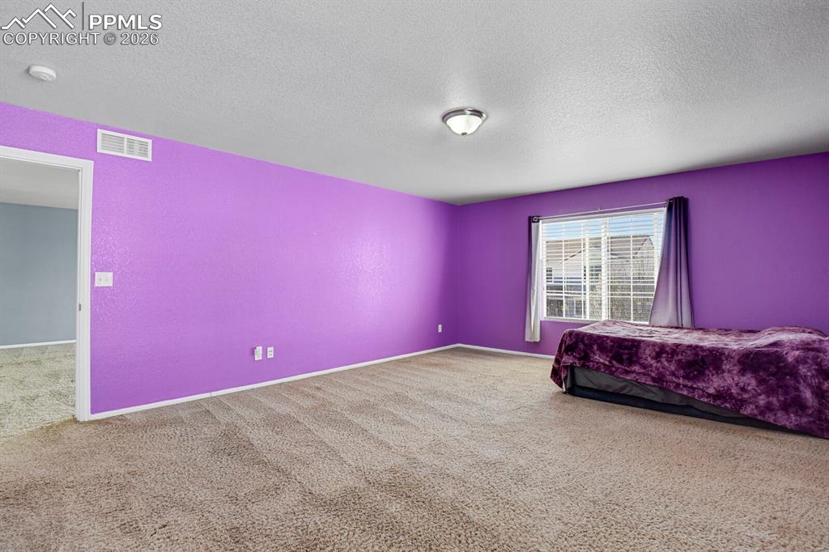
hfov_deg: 93.3
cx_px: 414
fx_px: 391
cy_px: 276
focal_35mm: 17
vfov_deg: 70.4
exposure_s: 1/20
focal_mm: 17
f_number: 8
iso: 3600
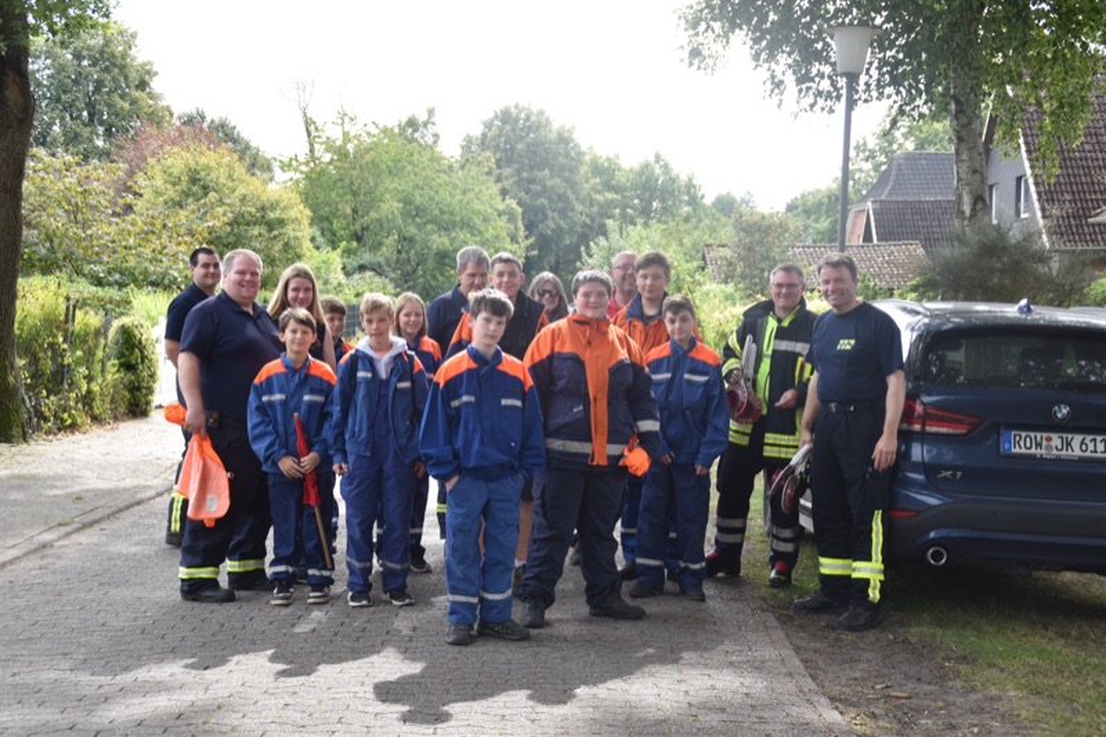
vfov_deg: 21.6
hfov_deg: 31.9
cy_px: 368
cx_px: 553
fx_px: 1935
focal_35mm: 63
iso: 250
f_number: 5.6
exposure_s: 1/250
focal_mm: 42
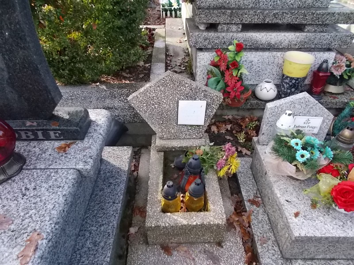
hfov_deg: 67.3
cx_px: 177
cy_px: 132
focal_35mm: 26
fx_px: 266
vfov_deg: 53.1
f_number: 8
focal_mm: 4.6
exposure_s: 1/100
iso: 400
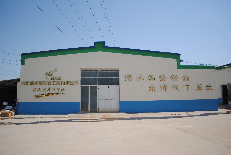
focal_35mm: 27
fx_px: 173
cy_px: 78
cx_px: 116
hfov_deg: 67.3
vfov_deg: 48.0
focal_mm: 18
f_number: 3.5
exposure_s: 1/1250
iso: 100
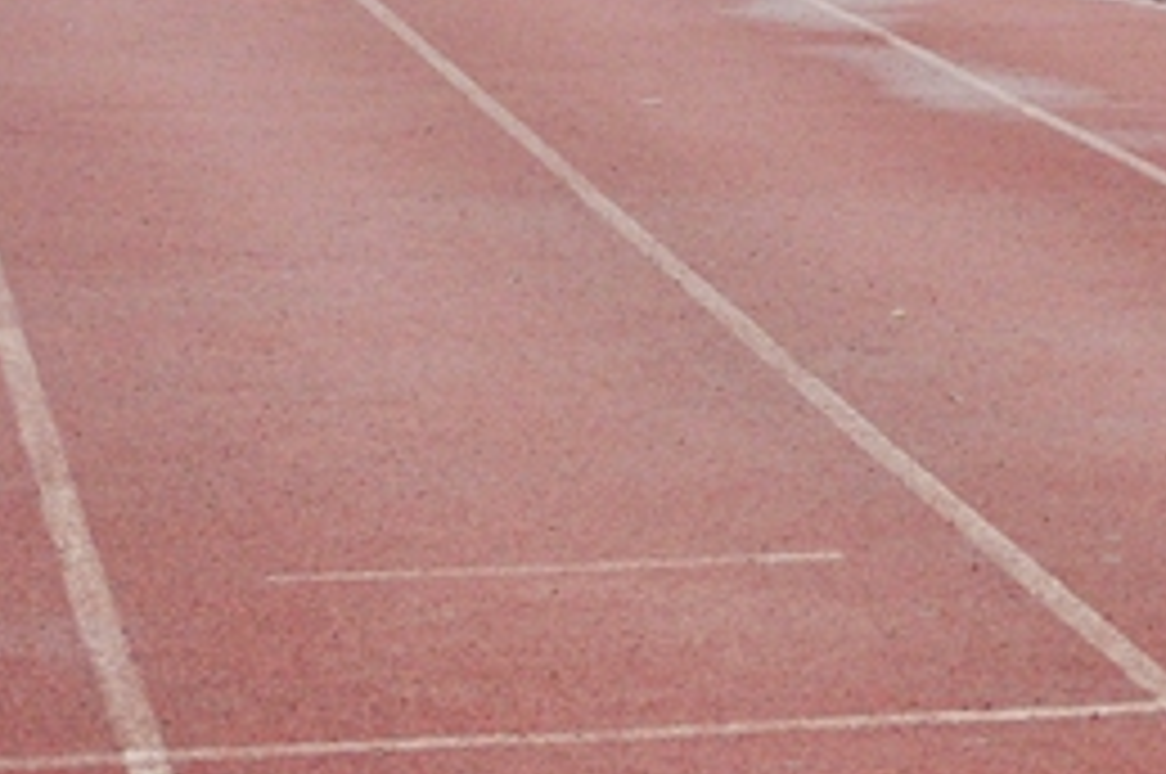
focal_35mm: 172
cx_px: 1931
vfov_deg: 7.9
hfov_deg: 11.3
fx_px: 5563
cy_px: -274
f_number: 2.8
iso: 320
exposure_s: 1/250
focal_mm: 29
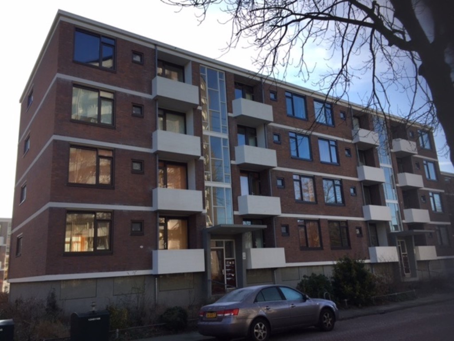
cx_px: 227
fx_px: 380
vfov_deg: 48.2
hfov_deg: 61.7
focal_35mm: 29
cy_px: 170
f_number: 2.2
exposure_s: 1/682
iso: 32
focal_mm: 4.15
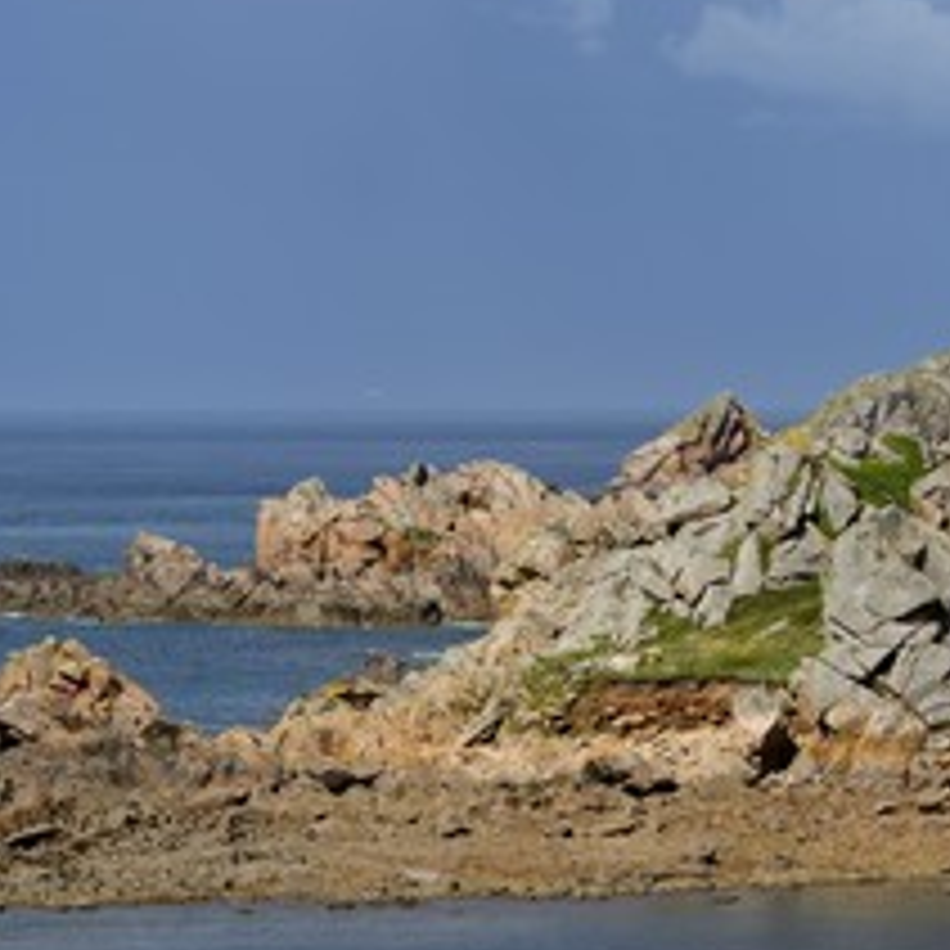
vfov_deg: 6.5
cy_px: 491
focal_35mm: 271
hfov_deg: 6.5
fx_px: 8414
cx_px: 725
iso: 200
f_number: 13
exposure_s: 1/400
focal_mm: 160
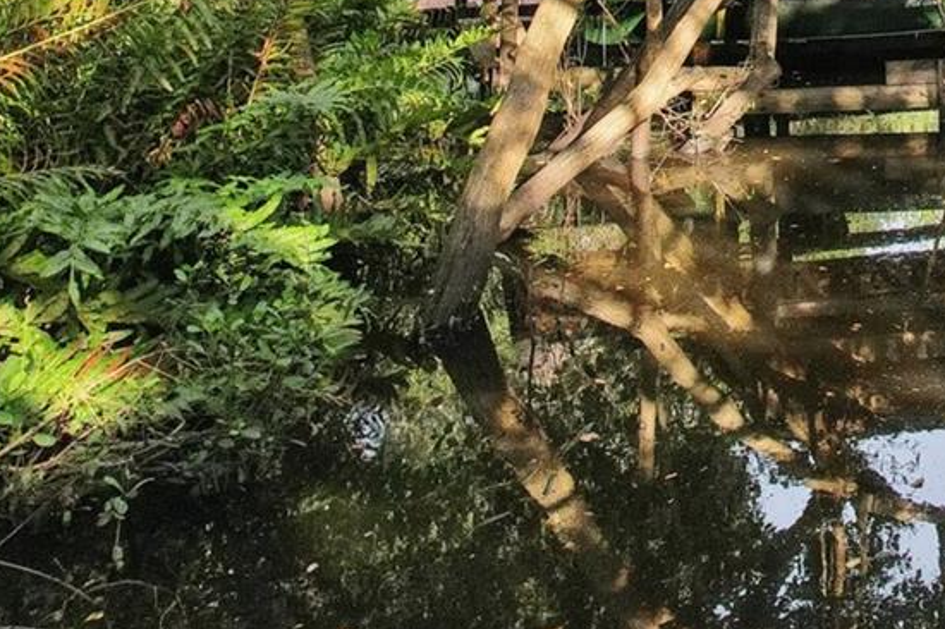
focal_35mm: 64
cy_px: -237
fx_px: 1679
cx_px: 1052
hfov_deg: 28.4
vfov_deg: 19.2
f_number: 2.8
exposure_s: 1/1600
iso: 400
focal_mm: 8.4
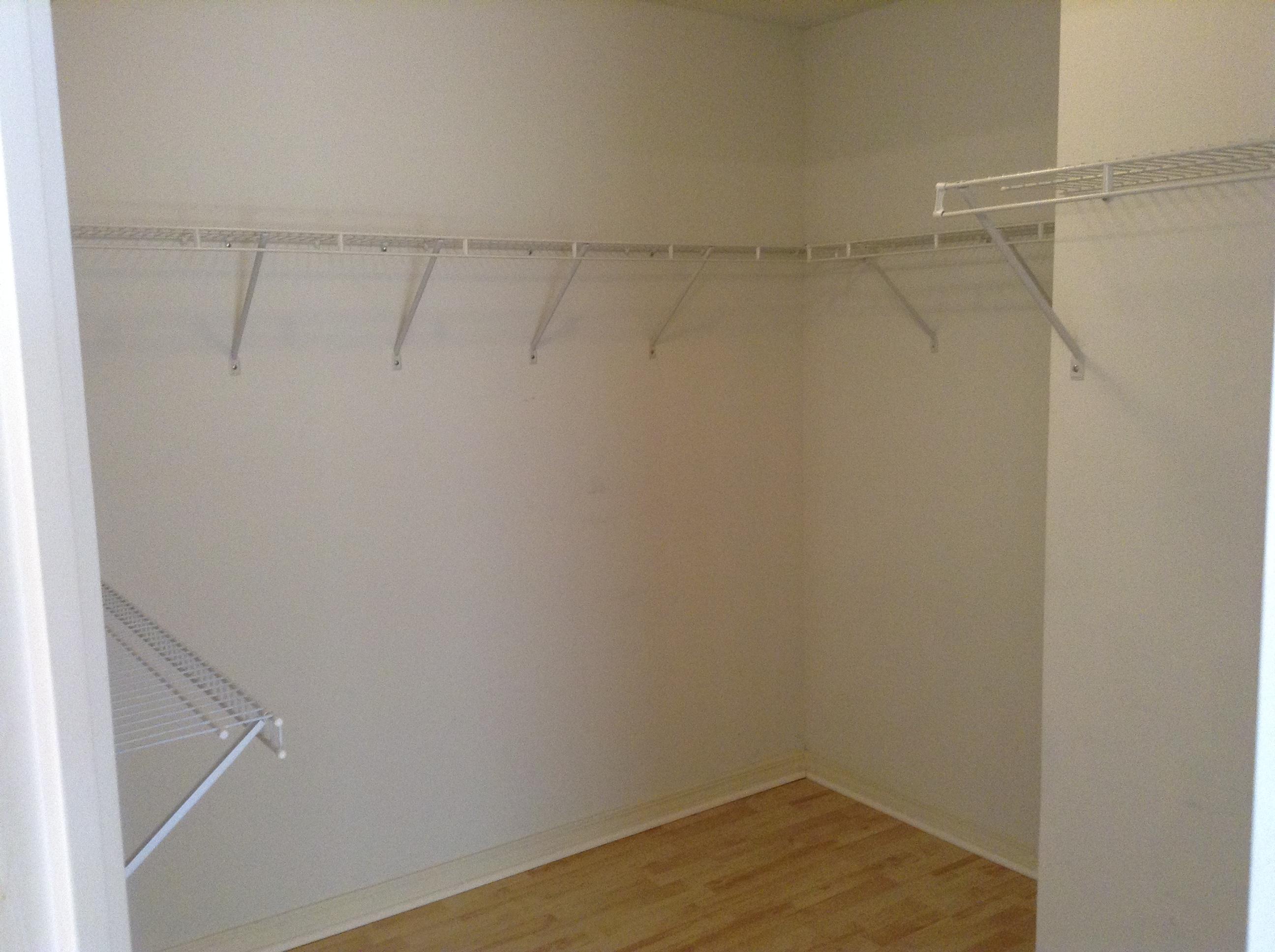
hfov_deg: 55.4
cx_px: 638
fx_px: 1214
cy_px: 476
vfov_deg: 42.8
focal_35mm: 33
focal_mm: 3.3
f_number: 2.4
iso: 125
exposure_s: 1/25
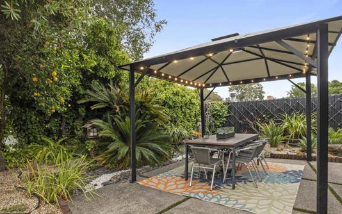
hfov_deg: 79.5
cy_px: 116
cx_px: 156
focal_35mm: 22
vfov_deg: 55.0
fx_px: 205
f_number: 9
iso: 250
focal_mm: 12
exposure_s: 1/40
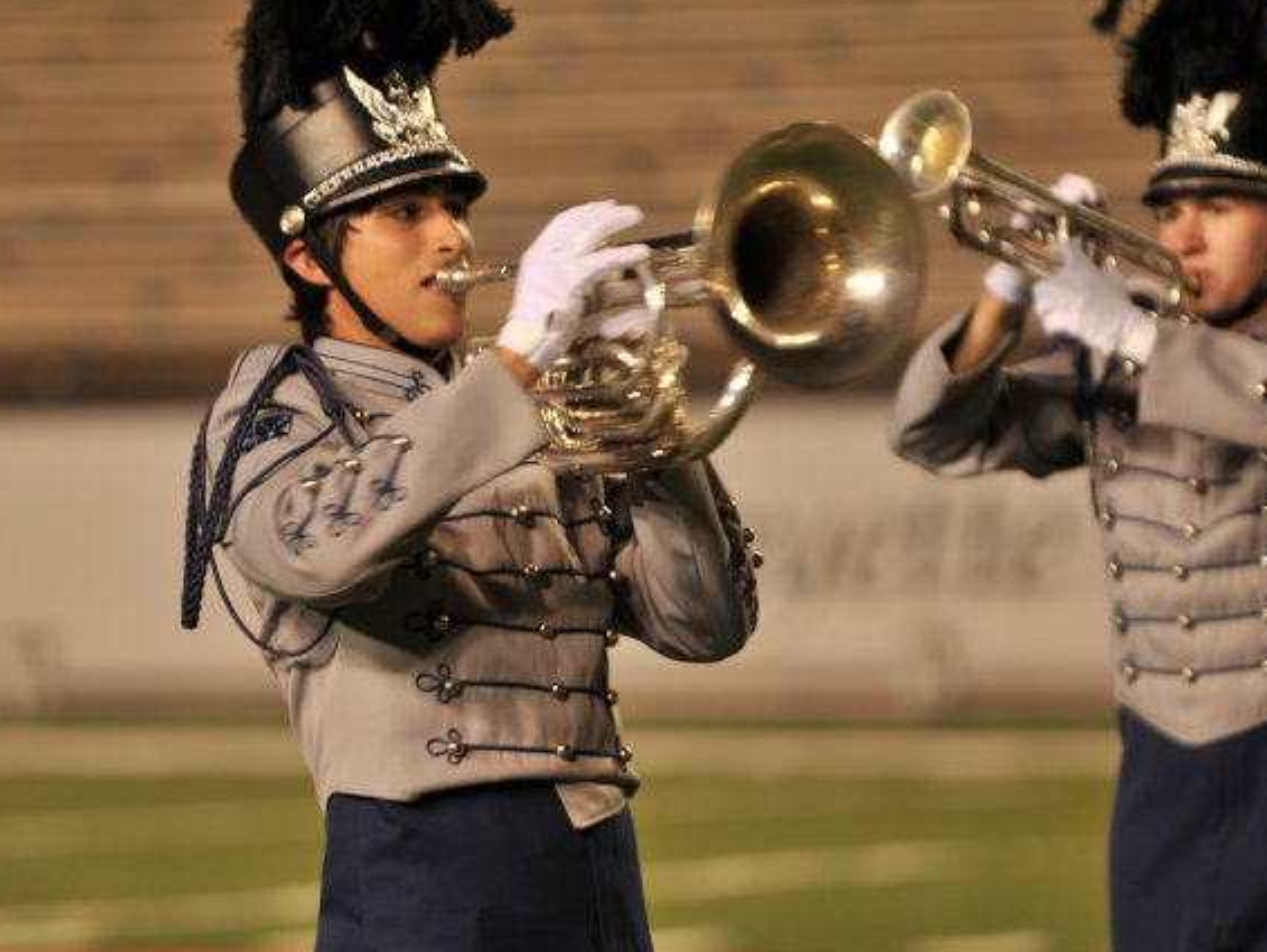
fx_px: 14903
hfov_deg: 4.9
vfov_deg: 3.7
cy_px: 476
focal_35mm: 407
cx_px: 513
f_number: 2.8
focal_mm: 200
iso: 200
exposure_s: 1/80
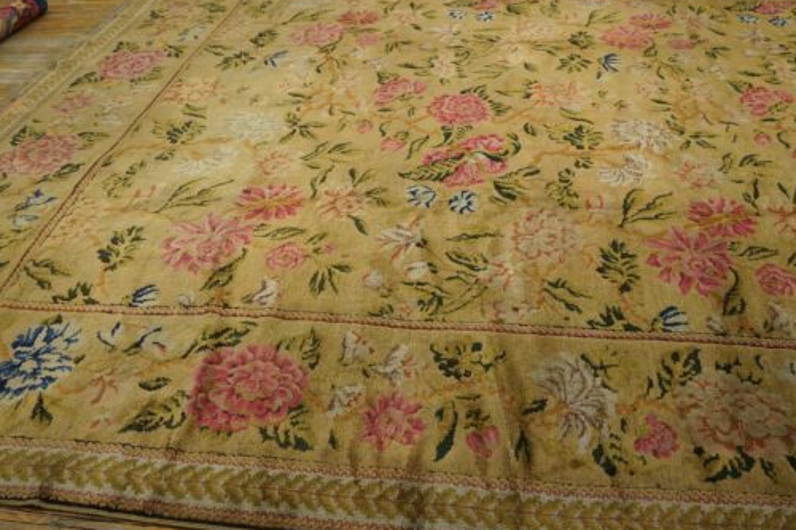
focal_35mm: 36
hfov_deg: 53.0
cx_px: 347
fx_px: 796
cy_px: 273
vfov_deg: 36.8
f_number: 4
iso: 1600
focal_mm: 20
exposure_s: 1/160
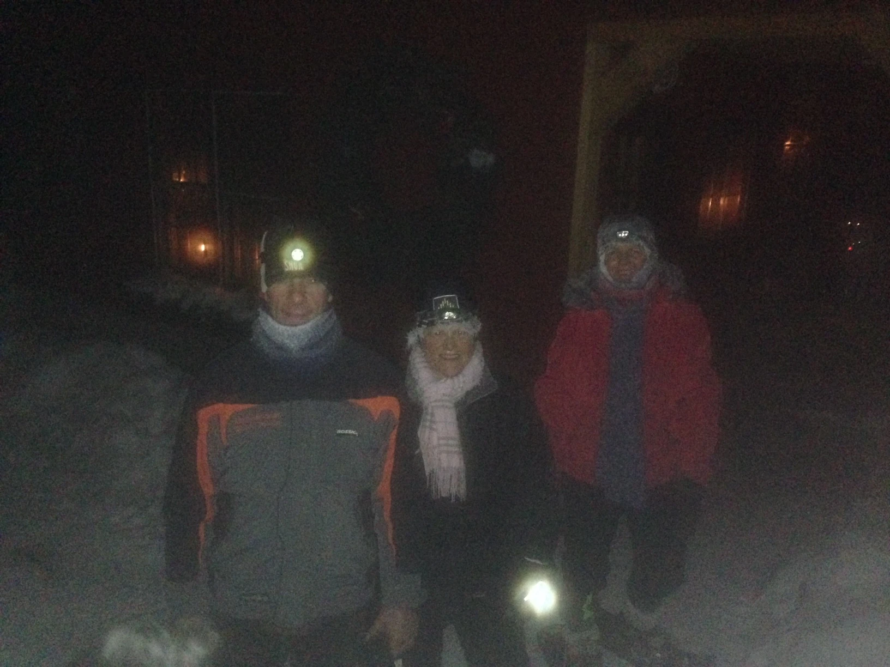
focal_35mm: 33
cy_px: 334
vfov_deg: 42.9
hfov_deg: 55.4
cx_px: 445
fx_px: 848
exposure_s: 1/16
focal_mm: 4.12
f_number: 2.4
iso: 800
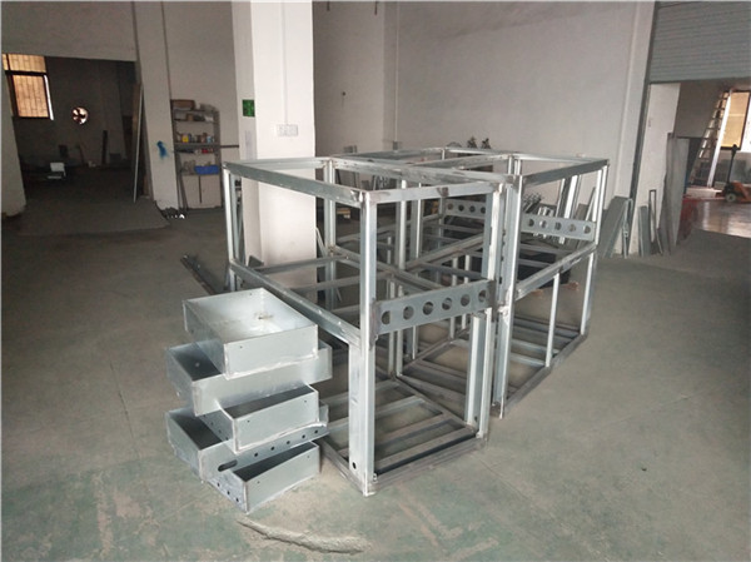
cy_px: 281
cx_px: 376
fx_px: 650
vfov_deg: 46.7
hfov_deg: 60.0
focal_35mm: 30
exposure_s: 1/33.3
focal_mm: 3.95
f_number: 1.8
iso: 327
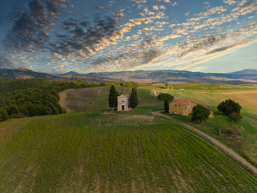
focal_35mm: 48
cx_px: 128
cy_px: 96
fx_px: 356
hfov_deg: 39.7
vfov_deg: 30.3
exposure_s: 1/320
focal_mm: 8.6
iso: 100
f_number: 3.8
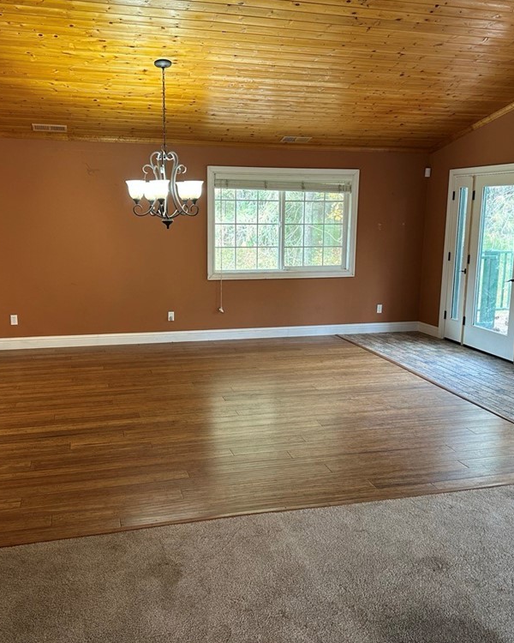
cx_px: 249
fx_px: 608
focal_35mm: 32
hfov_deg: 45.8
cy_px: 321
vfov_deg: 55.7
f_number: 1.78
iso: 200
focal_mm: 6.86
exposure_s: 1/60
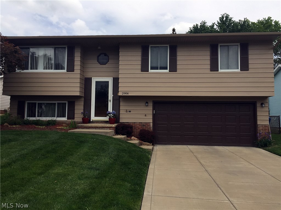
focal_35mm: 29
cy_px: 105
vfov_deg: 48.2
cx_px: 140
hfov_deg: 61.7
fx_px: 235
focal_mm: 4.15
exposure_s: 1/1582
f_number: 2.2
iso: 32
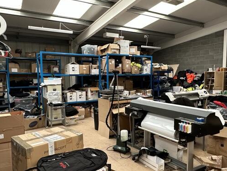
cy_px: 94
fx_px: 190
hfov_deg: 61.6
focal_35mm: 29
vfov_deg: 48.2
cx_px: 116
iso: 200
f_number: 2.2
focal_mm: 2.22
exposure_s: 1/50
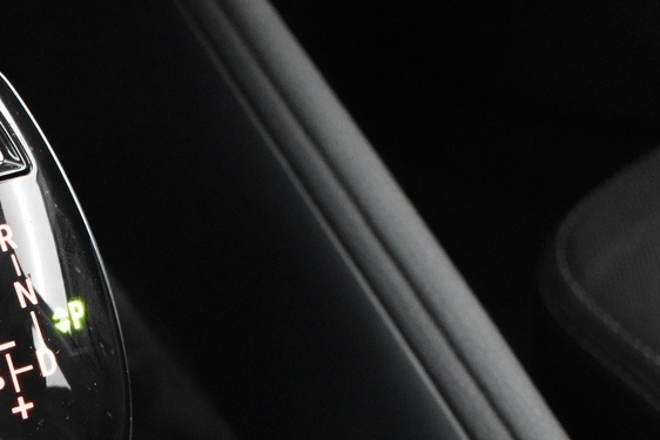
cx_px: -85
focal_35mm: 99
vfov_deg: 13.3
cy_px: 551
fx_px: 1823
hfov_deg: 19.6
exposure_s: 1/13
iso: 3200
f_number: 3.8
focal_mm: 23
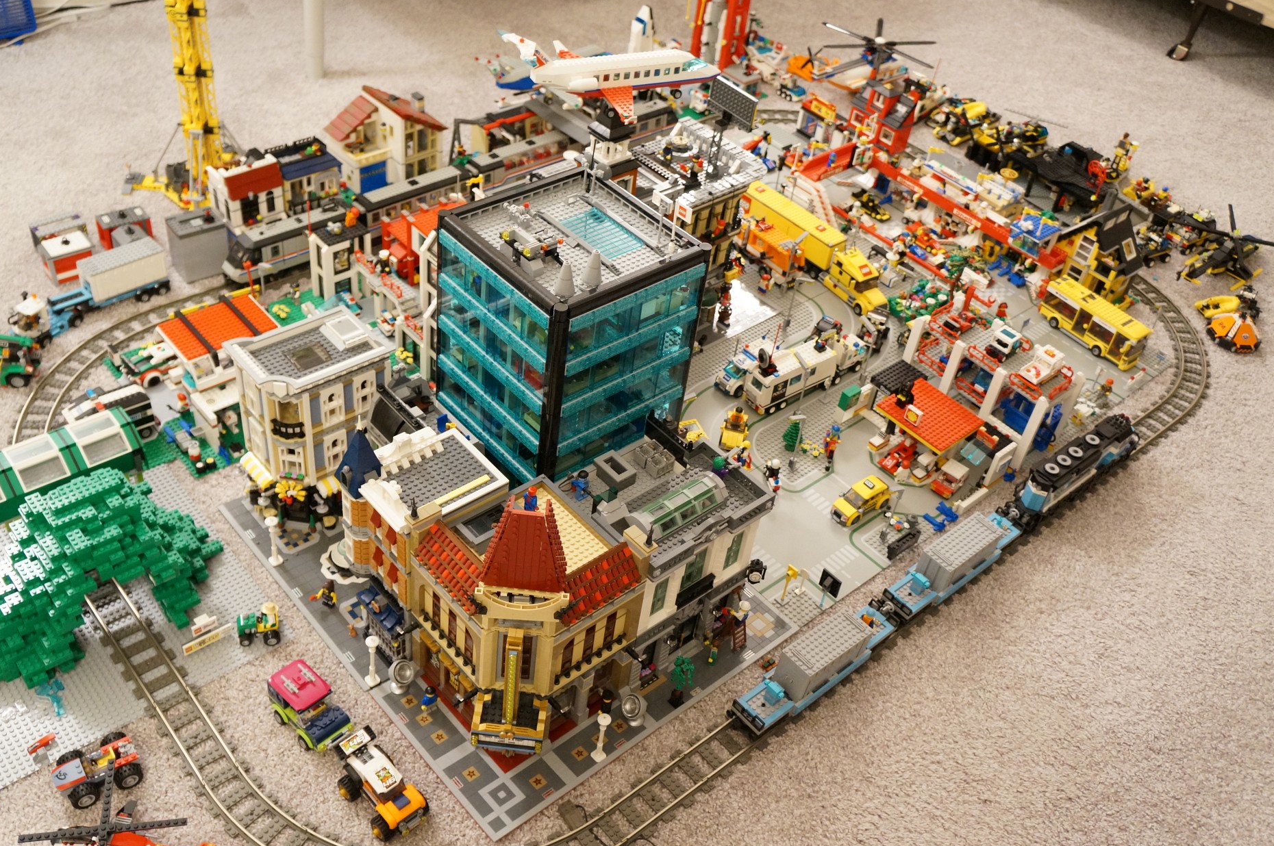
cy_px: 422
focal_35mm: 33
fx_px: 1149
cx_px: 619
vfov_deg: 40.4
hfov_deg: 58.0
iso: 1600
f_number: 4
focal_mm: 21
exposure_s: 1/25
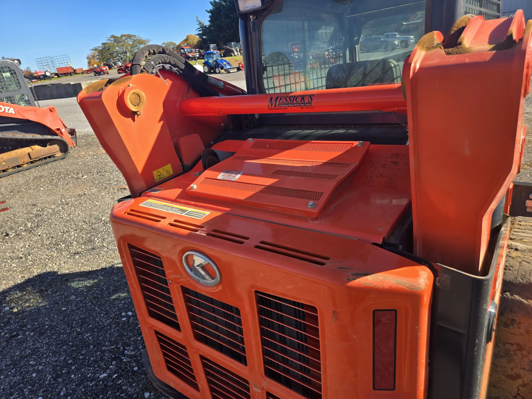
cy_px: 200
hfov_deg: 73.9
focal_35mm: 23
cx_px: 266
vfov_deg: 58.9
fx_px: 353
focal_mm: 5.4
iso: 25
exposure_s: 1/1076
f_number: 1.8
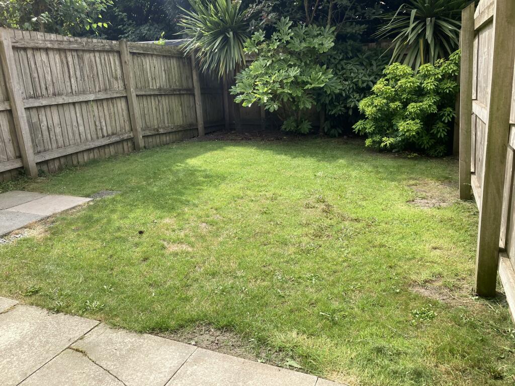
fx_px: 417
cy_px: 193
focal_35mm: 28
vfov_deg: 49.7
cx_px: 258
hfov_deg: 63.4
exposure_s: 1/736
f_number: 1.8
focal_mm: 3.99
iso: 20
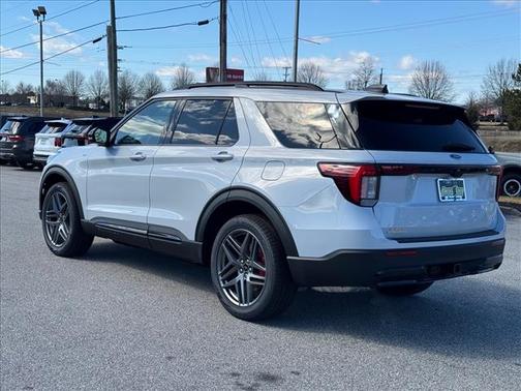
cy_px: 196
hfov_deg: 39.7
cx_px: 260
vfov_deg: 30.3
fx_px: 722
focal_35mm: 48
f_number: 1.78
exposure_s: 1/3817
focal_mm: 6.76
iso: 64
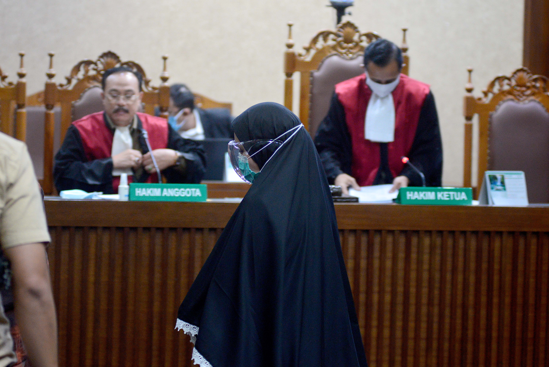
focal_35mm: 80
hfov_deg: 25.4
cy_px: 184
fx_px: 1220
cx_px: 274
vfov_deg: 17.1
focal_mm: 80
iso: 3200
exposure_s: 1/100
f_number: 2.8
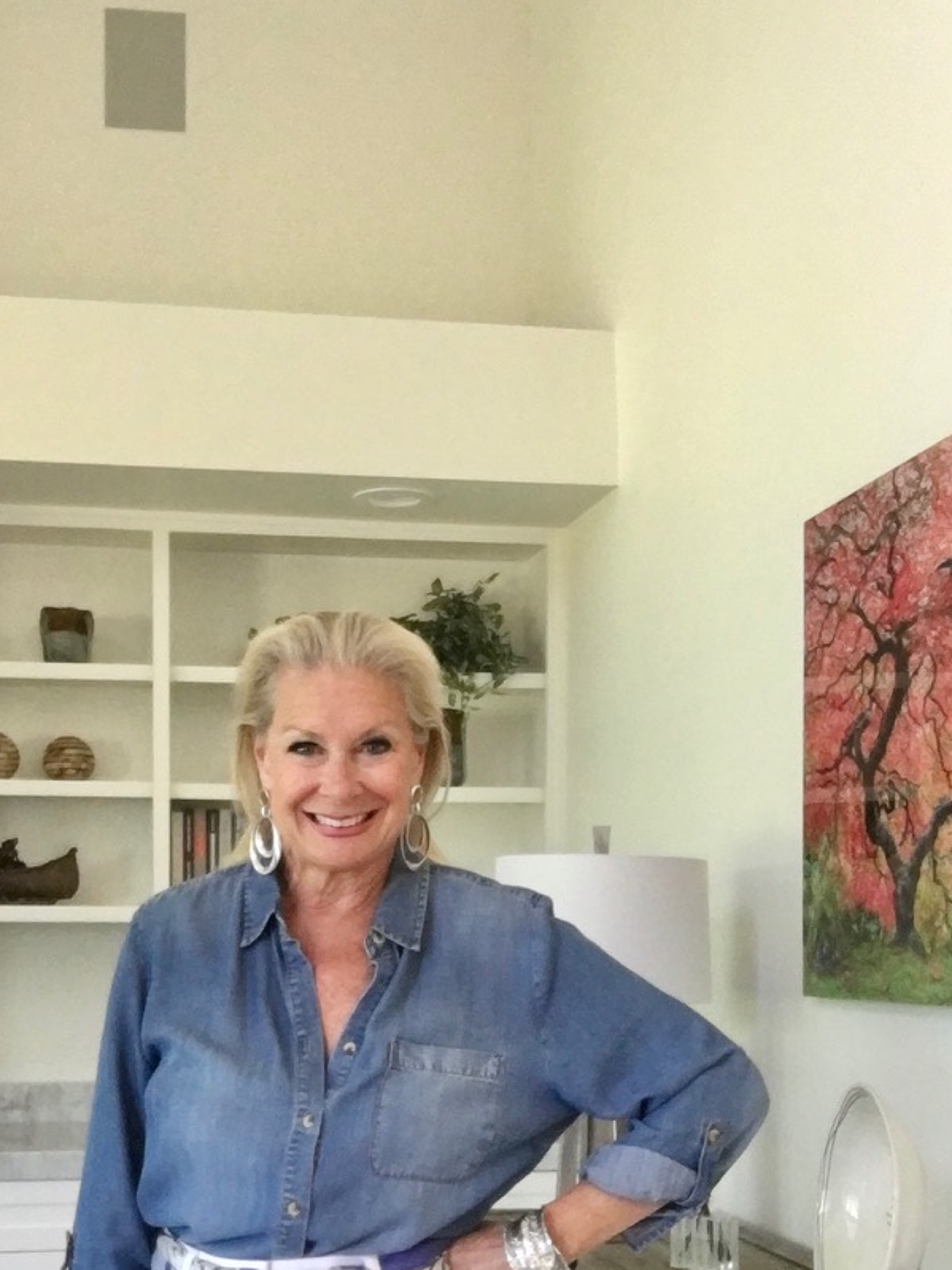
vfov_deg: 37.2
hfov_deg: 29.0
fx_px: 1834
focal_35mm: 50
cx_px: 367
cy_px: 963
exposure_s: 1/15
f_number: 2.2
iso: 100
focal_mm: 2.65
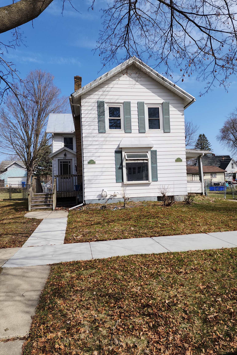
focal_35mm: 24
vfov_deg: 73.7
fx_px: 237
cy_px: 177
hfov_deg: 53.1
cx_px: 123
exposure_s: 1/1328
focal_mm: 6.4
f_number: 1.8
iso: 12
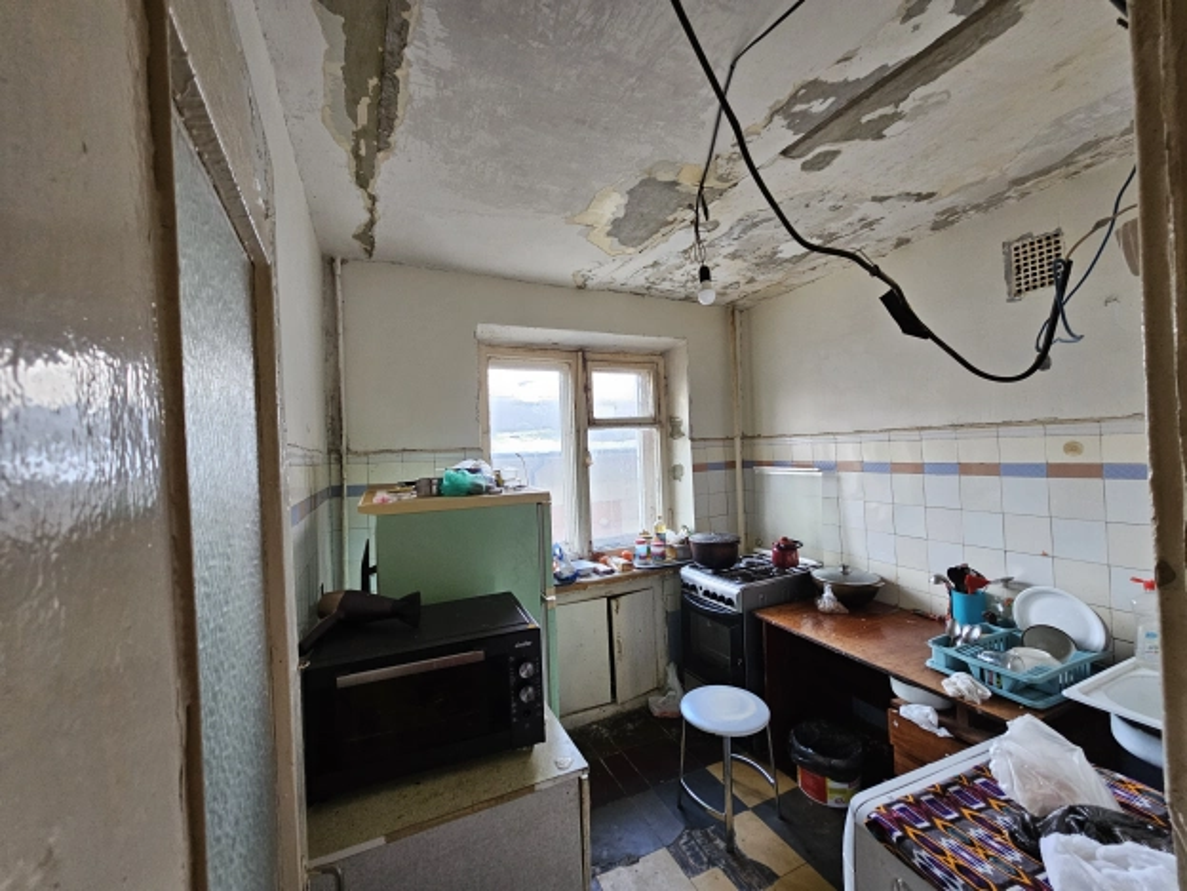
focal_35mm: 13
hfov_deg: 106.2
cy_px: 446
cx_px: 594
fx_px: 446
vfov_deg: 89.9
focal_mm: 2.2
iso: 200
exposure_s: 1/50
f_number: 2.2
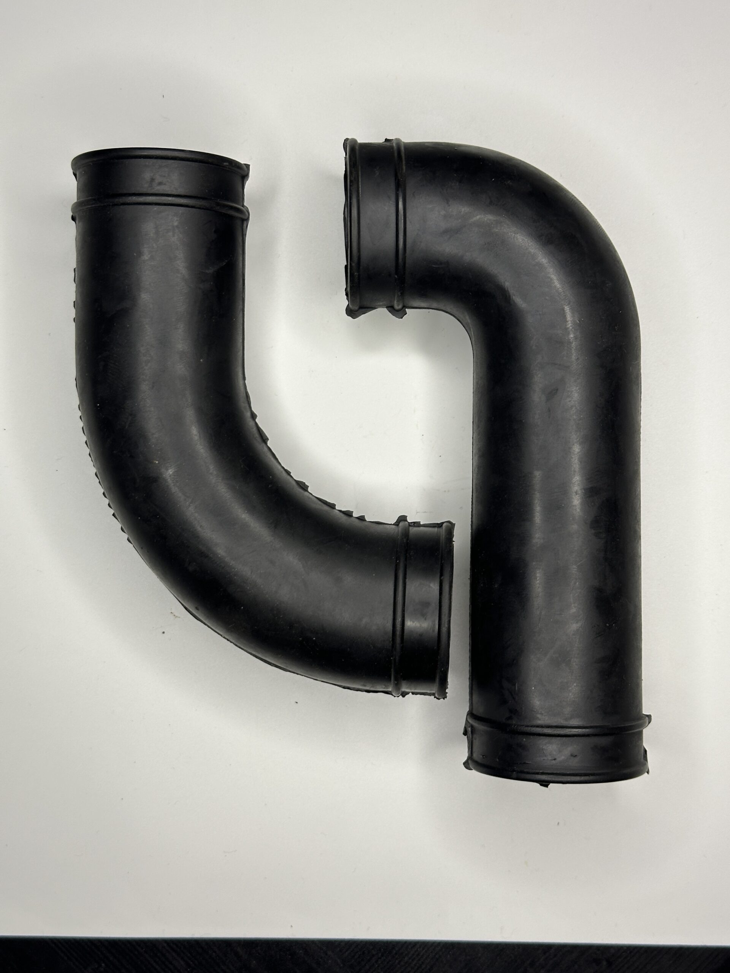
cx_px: 365
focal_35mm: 48
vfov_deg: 39.7
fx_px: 1350
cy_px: 486
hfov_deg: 30.3
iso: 40
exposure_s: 1/50
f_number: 1.78
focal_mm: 6.86
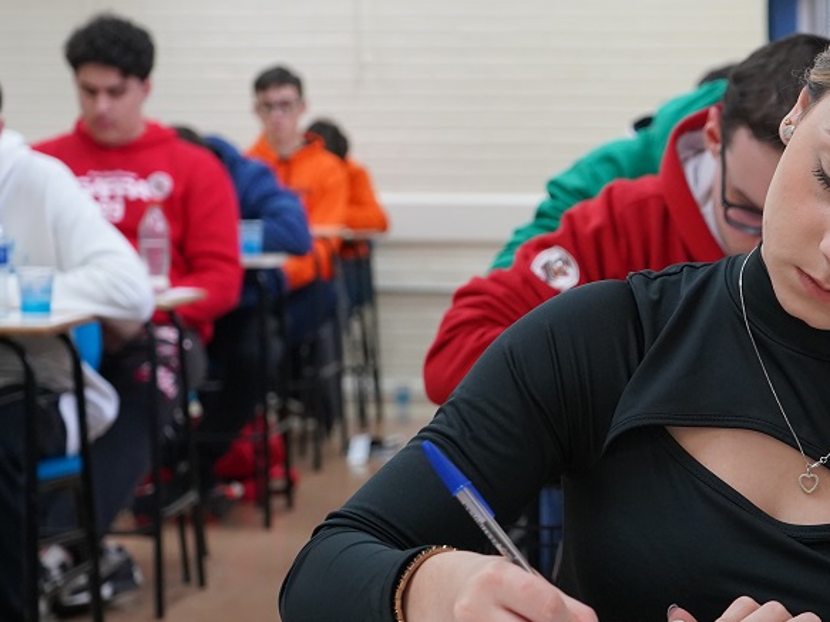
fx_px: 2229
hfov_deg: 20.9
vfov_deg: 15.9
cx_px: 656
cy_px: 370
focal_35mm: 93
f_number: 4.5
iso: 2000
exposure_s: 1/160
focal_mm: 47
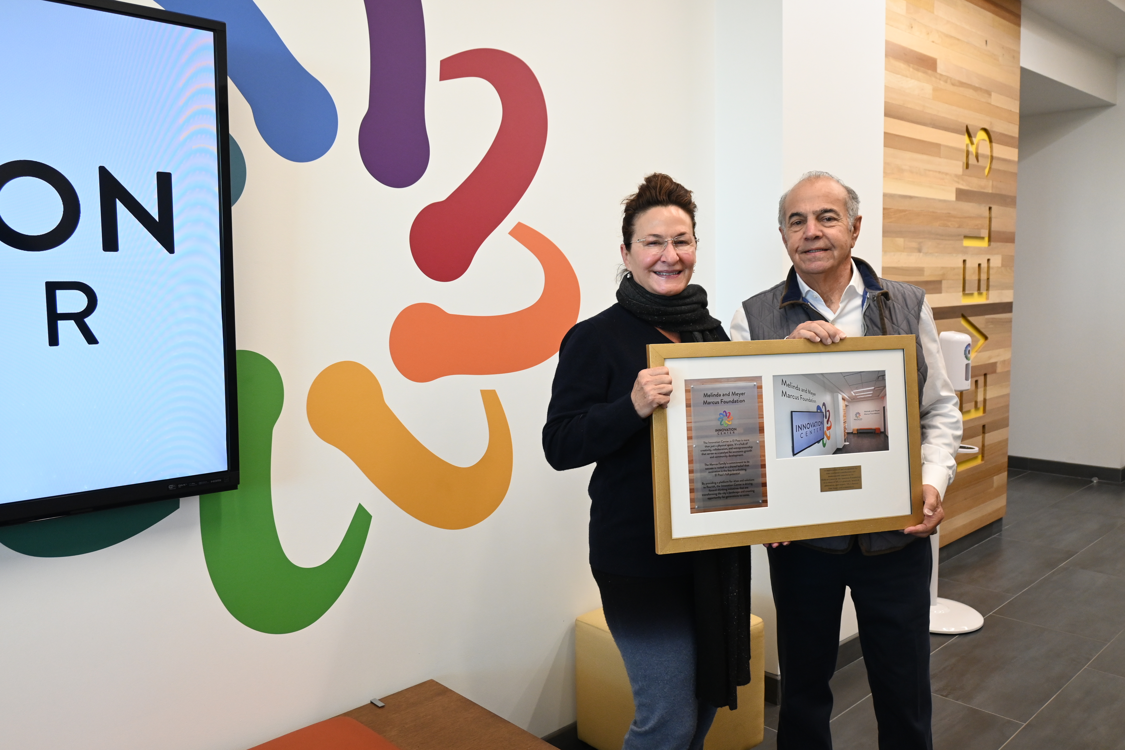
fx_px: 891
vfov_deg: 45.7
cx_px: 562
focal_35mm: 28
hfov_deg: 64.6
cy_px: 375
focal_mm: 19
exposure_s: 1/125
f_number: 3.8
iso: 900
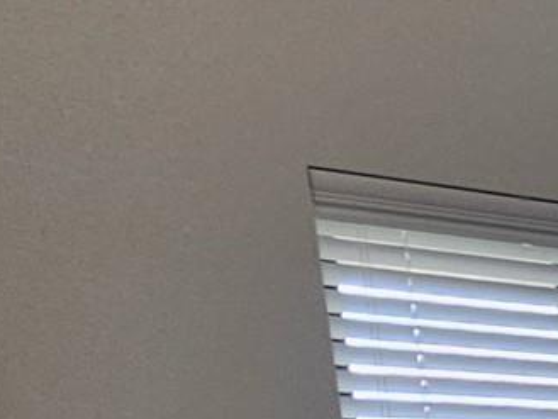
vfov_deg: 15.7
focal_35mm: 81
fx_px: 1306
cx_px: 1659
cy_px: 746
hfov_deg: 11.7
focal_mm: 2.2
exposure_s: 1/120
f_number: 2.2
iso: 64
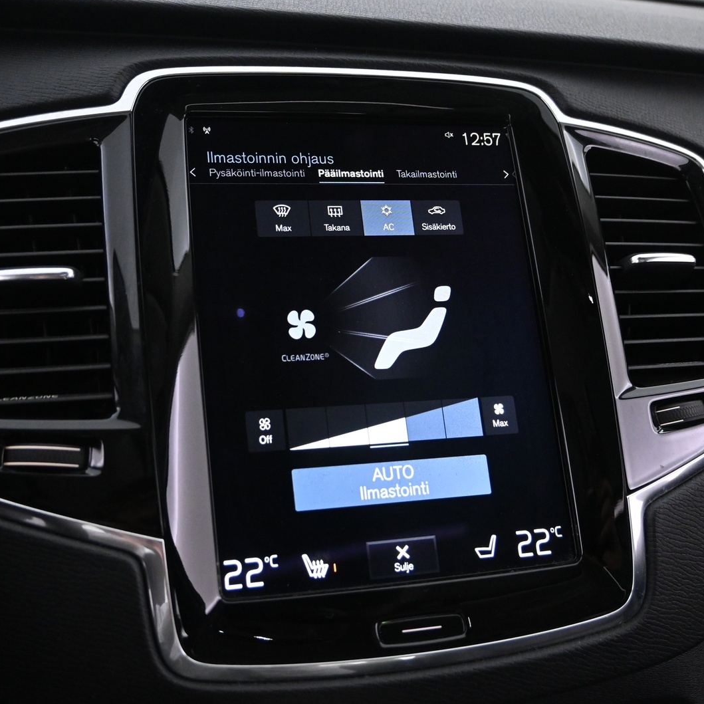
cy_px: 356
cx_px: 320
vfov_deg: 42.8
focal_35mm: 39
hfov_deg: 42.8
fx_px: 897
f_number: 3.8
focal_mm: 20
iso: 3200
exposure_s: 1/40
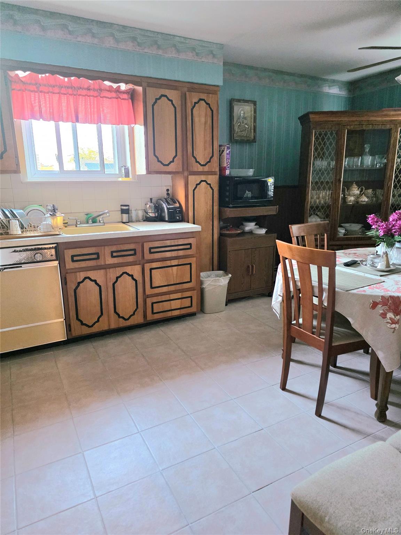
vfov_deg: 73.9
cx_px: 200
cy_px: 268
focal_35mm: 23
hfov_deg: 58.9
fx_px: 355
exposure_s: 1/60.2
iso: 1600
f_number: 1.7
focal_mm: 6.3
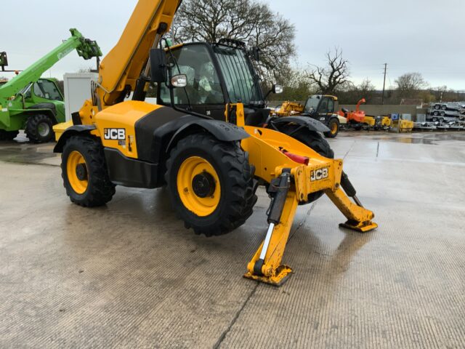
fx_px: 390
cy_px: 174
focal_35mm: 29
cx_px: 232
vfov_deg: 48.2
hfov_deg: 61.7
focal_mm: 3
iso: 64
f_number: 1.8
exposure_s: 1/103
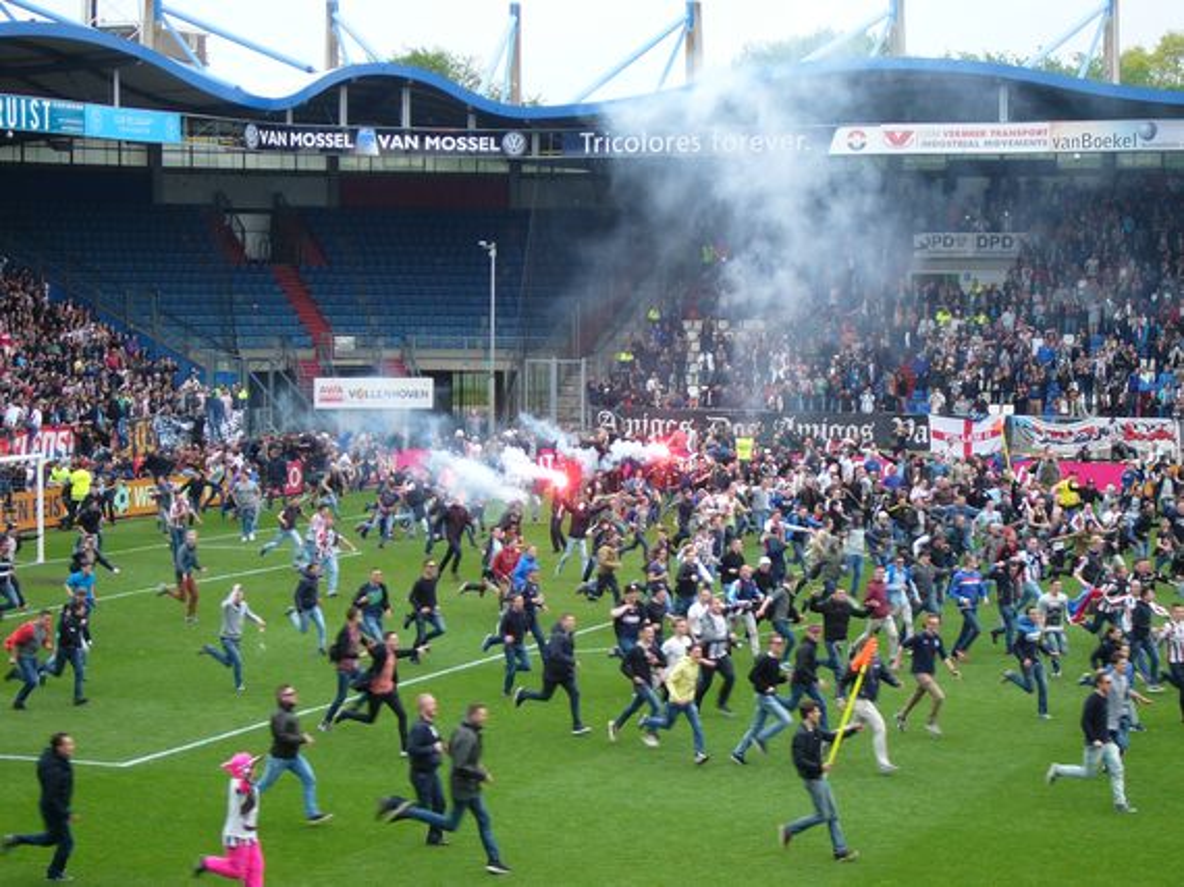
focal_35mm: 86
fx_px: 2940
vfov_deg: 17.2
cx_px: 592
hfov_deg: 22.8
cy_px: 444
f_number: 4.6
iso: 100
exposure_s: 1/80
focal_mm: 14.3
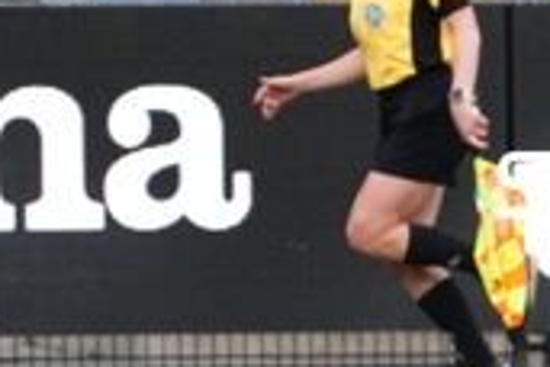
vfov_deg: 1.0
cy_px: 187
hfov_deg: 1.5
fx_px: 21479
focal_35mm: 1406
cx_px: 820
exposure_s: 1/1600
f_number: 5.6
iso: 2000
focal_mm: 400
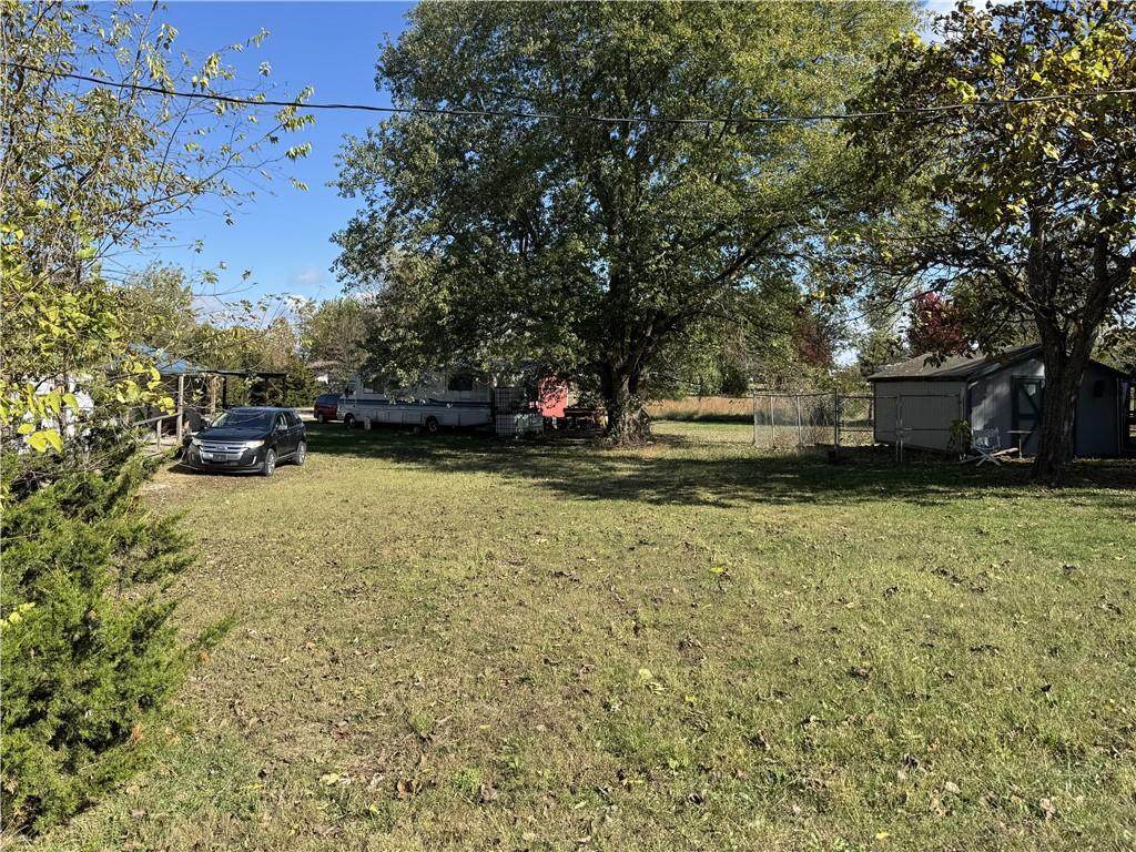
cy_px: 426
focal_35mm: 24
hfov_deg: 71.6
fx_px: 788
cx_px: 568
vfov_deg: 56.8
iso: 80
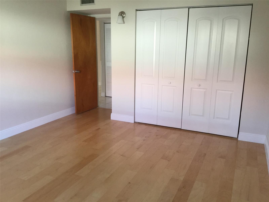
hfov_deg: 58.4
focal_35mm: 31
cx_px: 134
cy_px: 101
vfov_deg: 45.4
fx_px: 241
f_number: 2.4
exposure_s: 1/30
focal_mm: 3.3
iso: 64
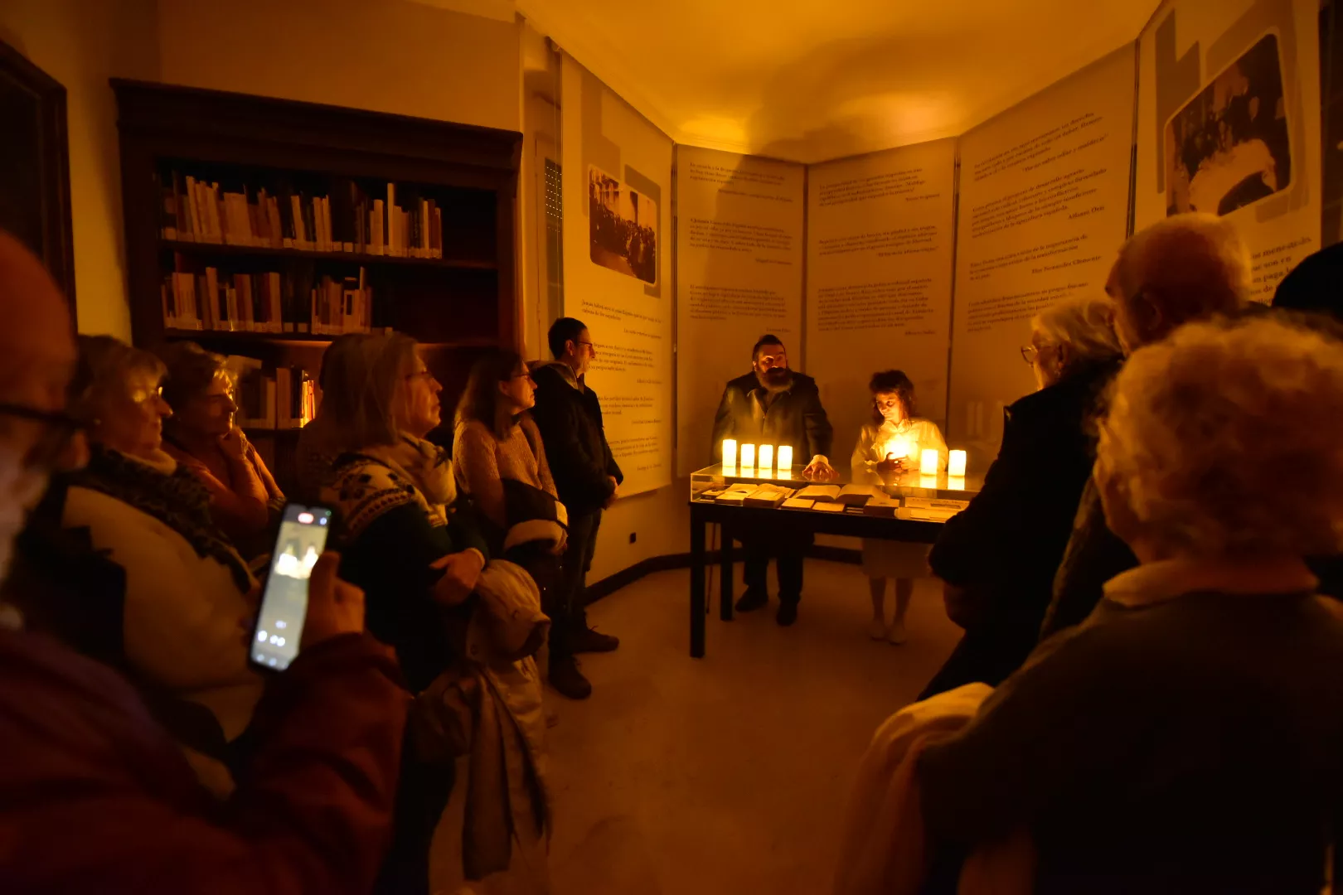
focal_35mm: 14
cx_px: 672
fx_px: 522
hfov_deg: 104.3
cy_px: 448
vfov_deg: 81.2
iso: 5000
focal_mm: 14
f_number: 2.8
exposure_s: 1/30
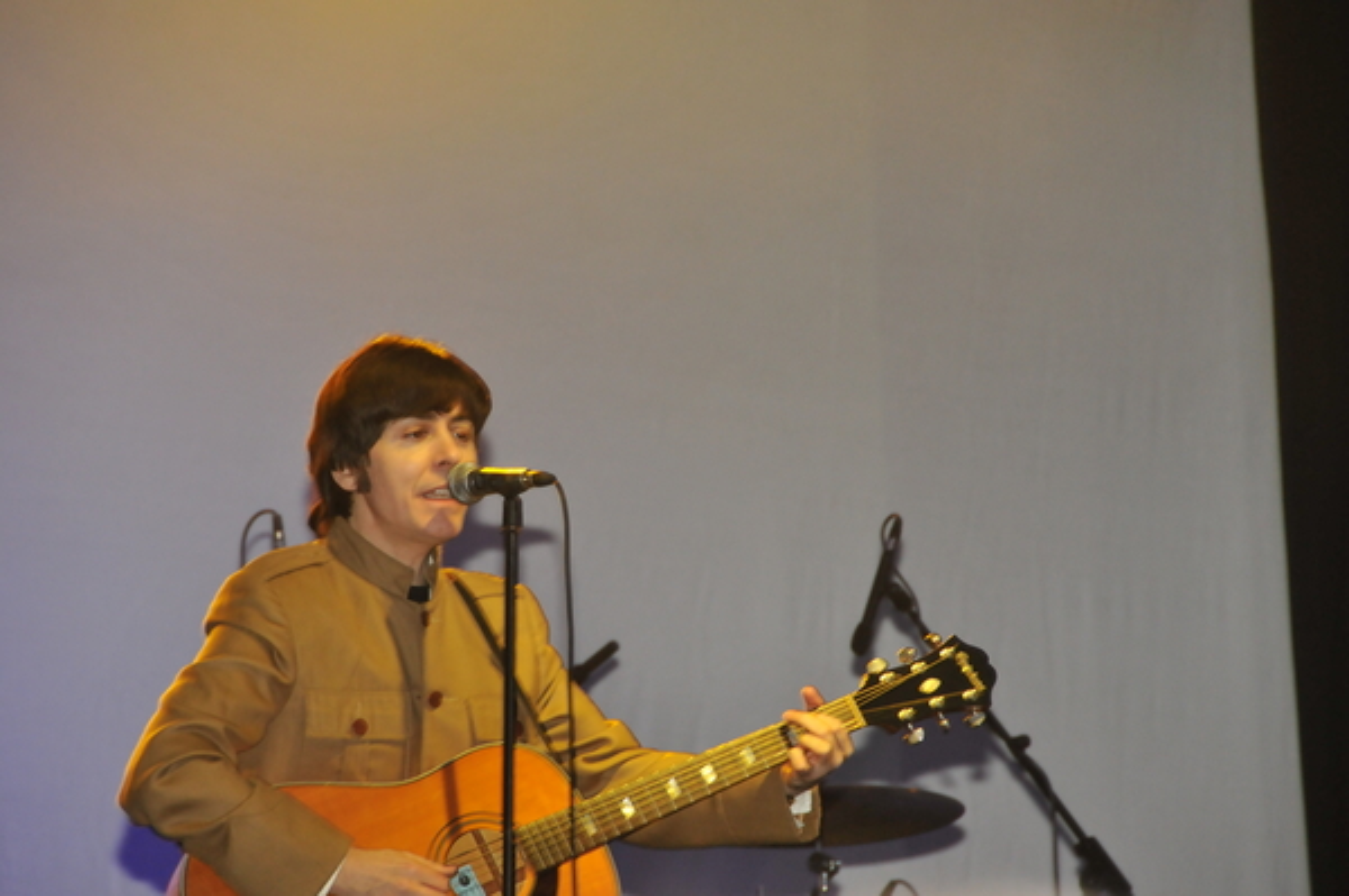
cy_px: 448
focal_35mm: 300
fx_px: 11232
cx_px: 674
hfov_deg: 6.9
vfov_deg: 4.6
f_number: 7.1
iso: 1000
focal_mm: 200
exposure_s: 1/60
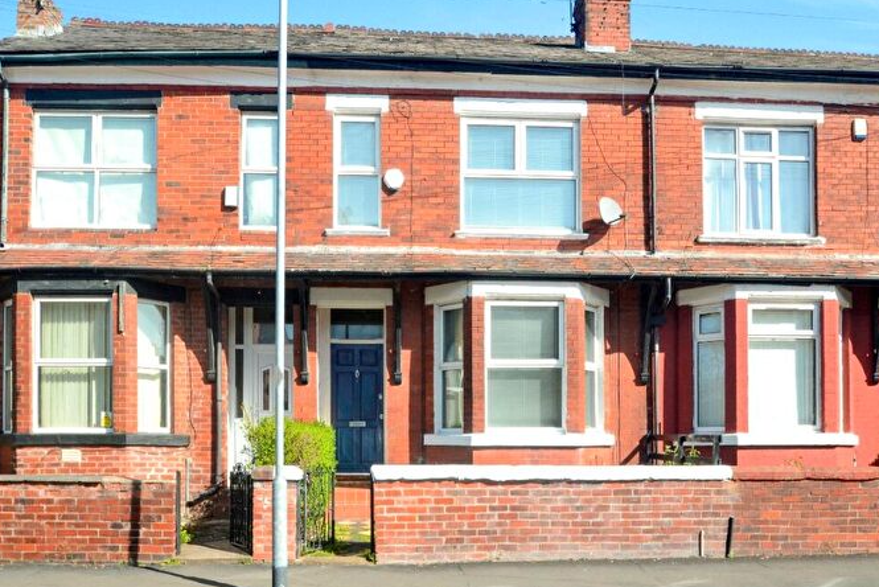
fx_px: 501
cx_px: 452
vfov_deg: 60.7
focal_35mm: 21
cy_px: 281
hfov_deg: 82.5
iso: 400
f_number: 10
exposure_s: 1/200
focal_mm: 13
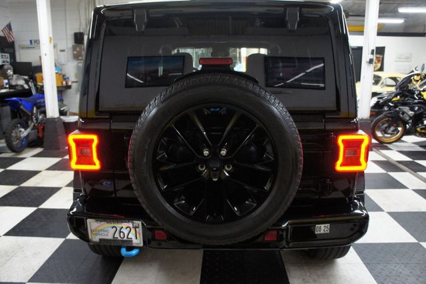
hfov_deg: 67.4
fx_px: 319
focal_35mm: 27
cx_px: 213
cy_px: 142
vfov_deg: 47.9
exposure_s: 1/80
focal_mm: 18
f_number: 3.5
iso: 1600
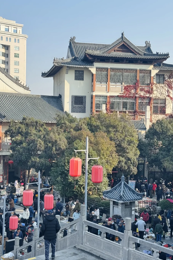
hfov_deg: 25.5
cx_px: 78
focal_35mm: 53
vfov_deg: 37.5
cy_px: 130
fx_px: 382
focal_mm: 6.76
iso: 64
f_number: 1.78
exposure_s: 1/544
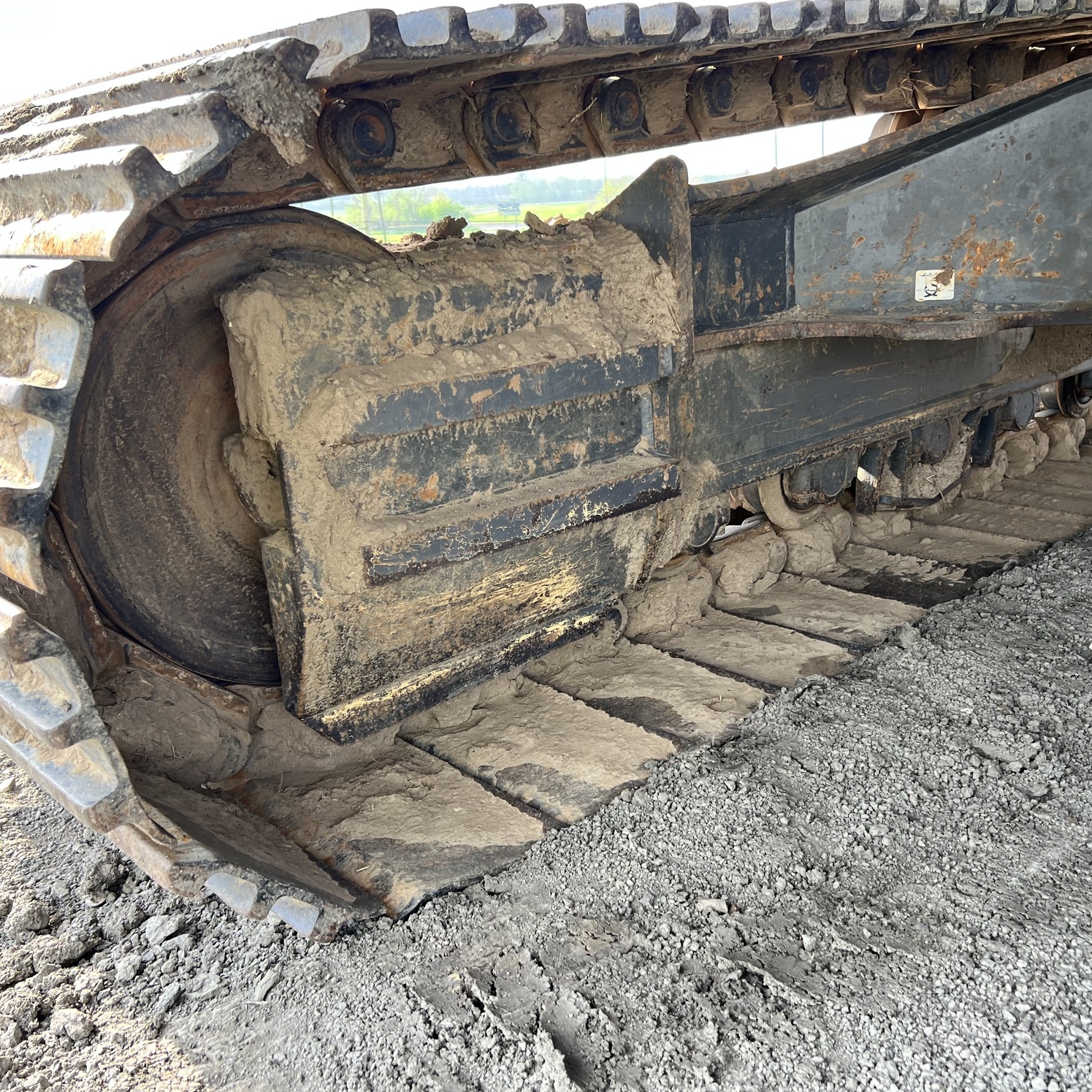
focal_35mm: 31
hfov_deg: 52.4
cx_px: 623
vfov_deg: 52.5
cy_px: 551
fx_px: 1106
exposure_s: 1/175
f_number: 1.5
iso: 50
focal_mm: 5.7
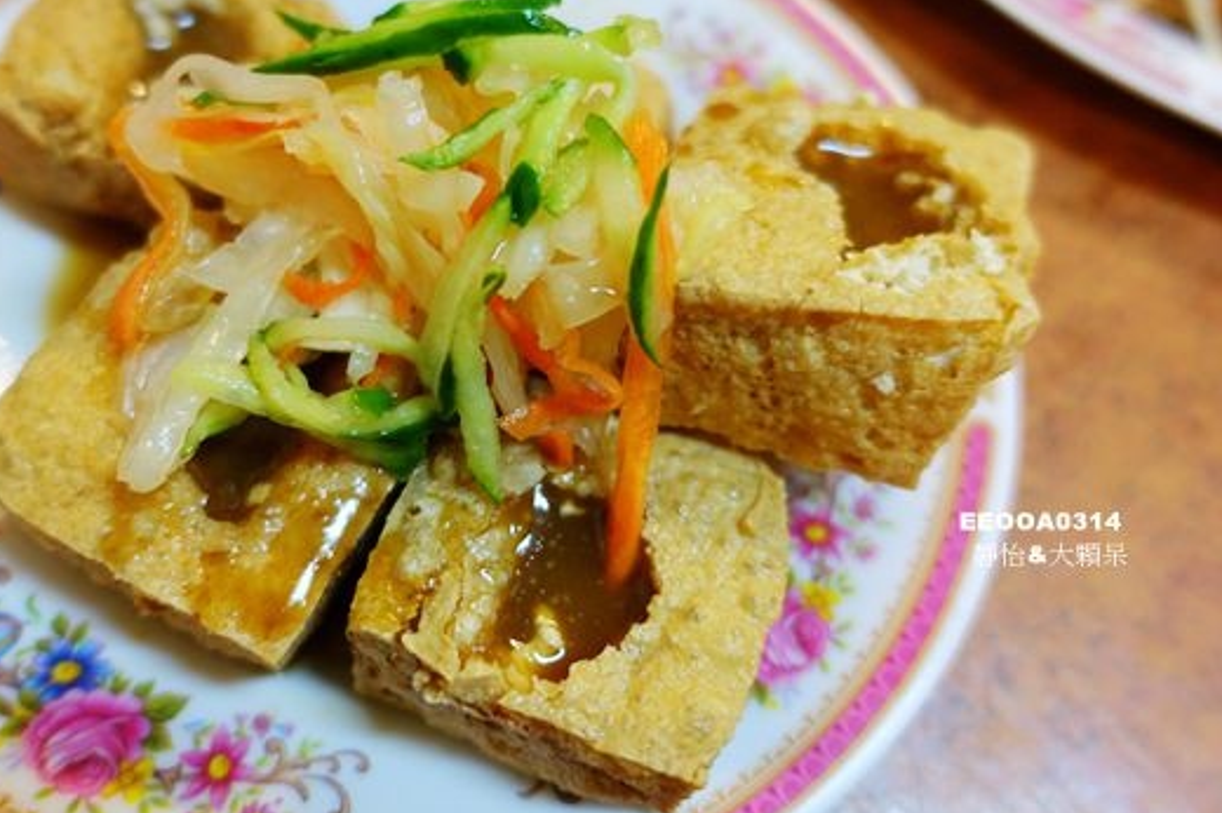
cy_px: 354
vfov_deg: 43.5
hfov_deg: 61.7
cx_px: 522
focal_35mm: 30
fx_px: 1018
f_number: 1.8
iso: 200
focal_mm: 8.8
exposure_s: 1/30
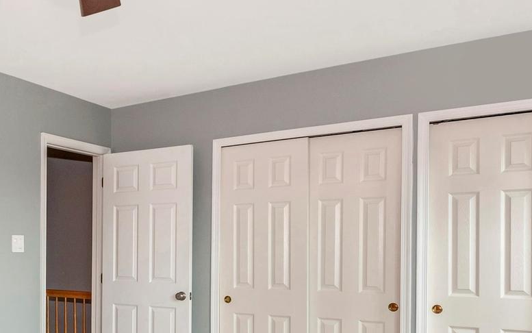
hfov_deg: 40.9
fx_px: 624
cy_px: 259
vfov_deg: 29.3
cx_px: 10
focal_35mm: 43
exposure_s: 1/60
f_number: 9
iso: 250
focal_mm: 16
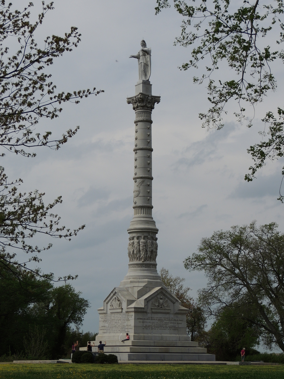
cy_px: 190
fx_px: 930
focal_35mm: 85
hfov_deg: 17.4
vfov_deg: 23.0
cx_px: 142
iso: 100
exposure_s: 1/1250
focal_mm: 15.1
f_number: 4.5
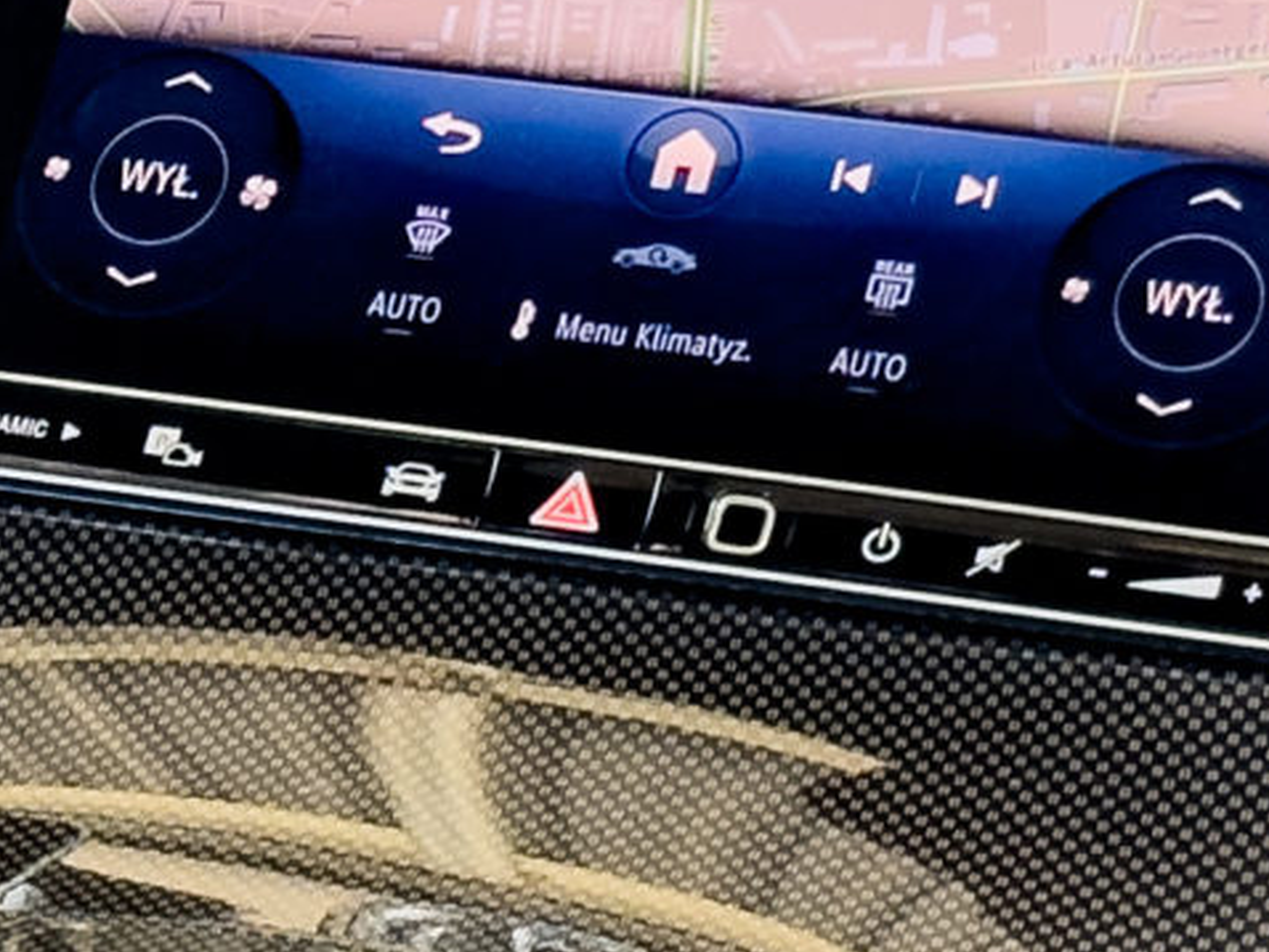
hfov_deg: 7.6
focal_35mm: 257
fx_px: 9426
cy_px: 239
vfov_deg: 5.8
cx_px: -199
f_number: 1.8
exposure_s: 1/60
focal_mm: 6.86
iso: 250
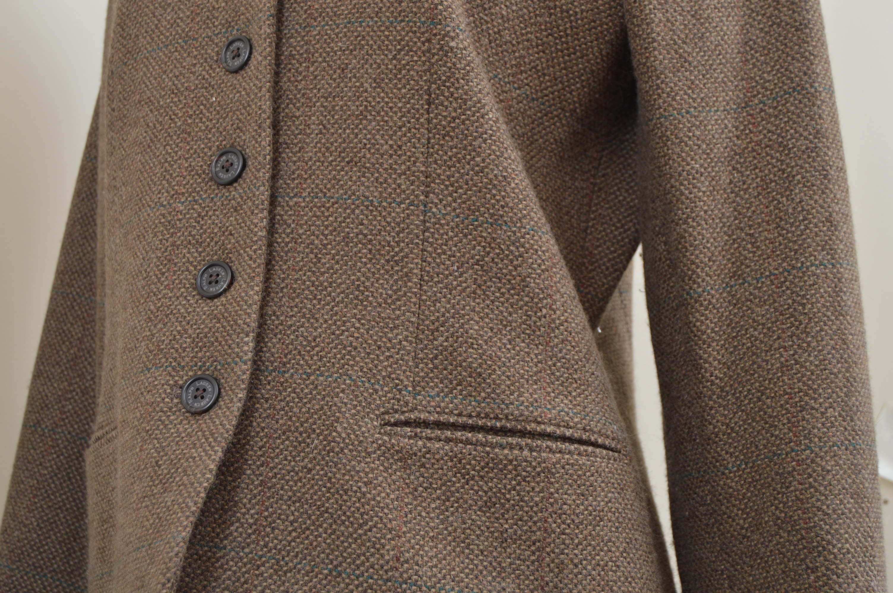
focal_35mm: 57
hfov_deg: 35.1
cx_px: 446
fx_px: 1413
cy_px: 296
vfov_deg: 23.7
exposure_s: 1/125
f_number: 5
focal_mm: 38
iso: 200
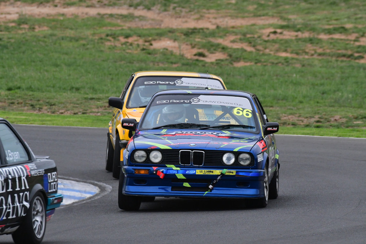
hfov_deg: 3.4
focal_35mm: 615
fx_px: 6254
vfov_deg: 2.2
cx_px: 183
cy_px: 122
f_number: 9
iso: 2000
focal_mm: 410
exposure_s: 1/640
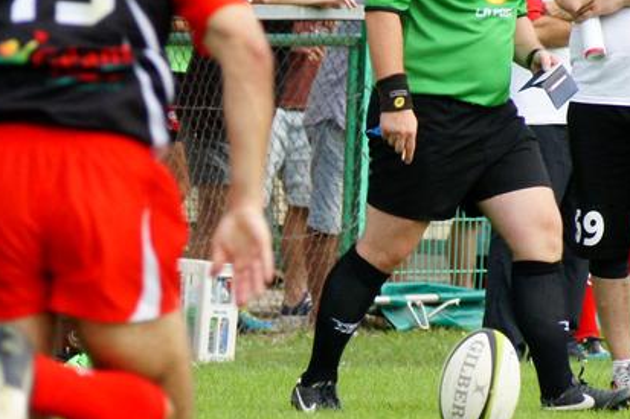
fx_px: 13661
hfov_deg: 2.6
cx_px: 345
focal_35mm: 781
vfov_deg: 1.8
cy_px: 174
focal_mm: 210
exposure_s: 1/640
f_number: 7.1
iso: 800
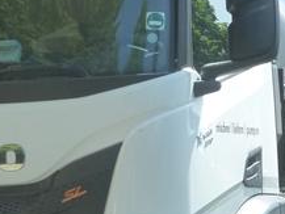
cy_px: 164
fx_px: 3707
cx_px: 126
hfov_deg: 4.4
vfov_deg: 3.3
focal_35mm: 450
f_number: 5.4
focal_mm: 21.8
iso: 160
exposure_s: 1/200
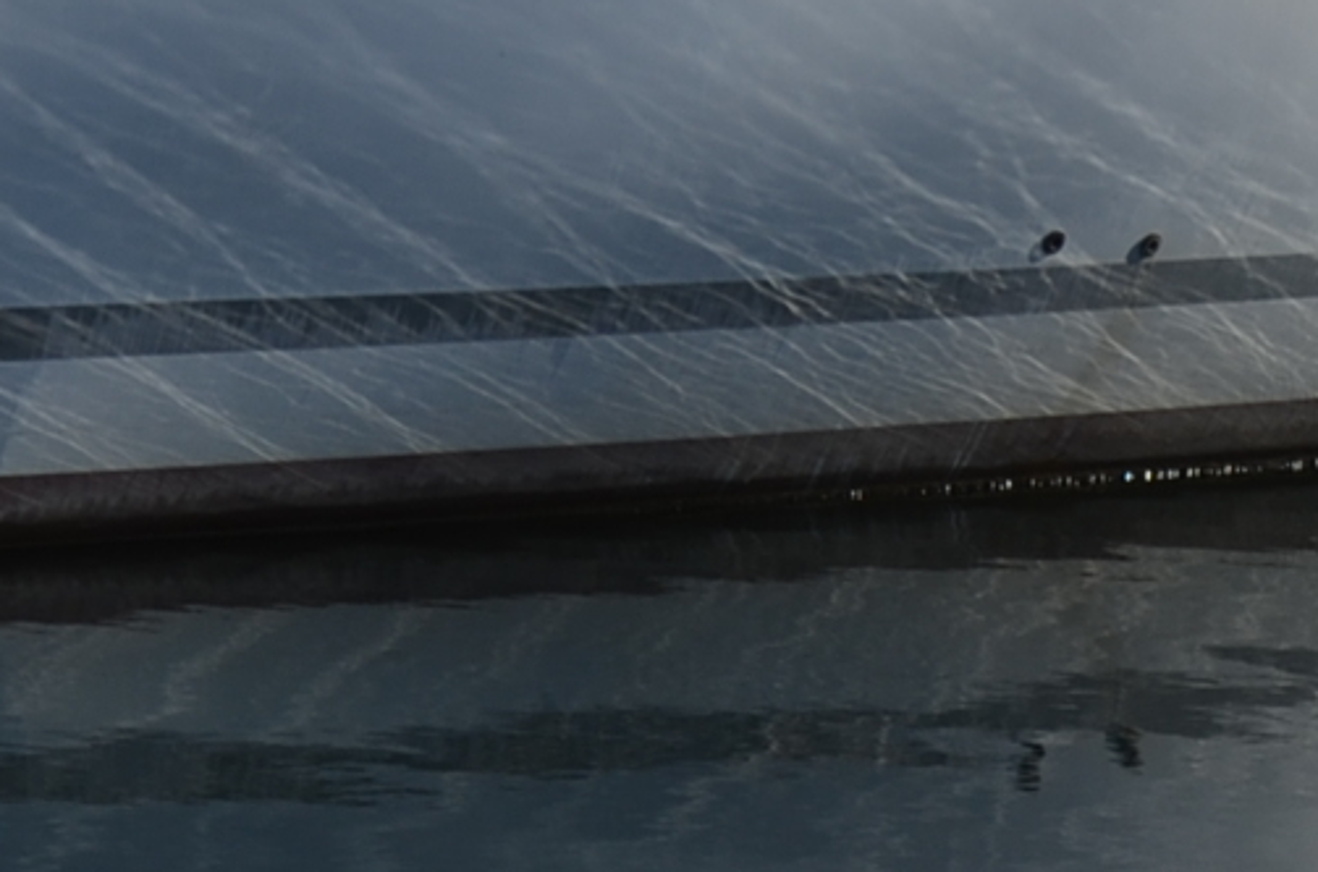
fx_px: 12895
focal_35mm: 353
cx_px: 1119
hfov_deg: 5.8
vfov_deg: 3.9
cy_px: -275
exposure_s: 1/250
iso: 100
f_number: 8
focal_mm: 48
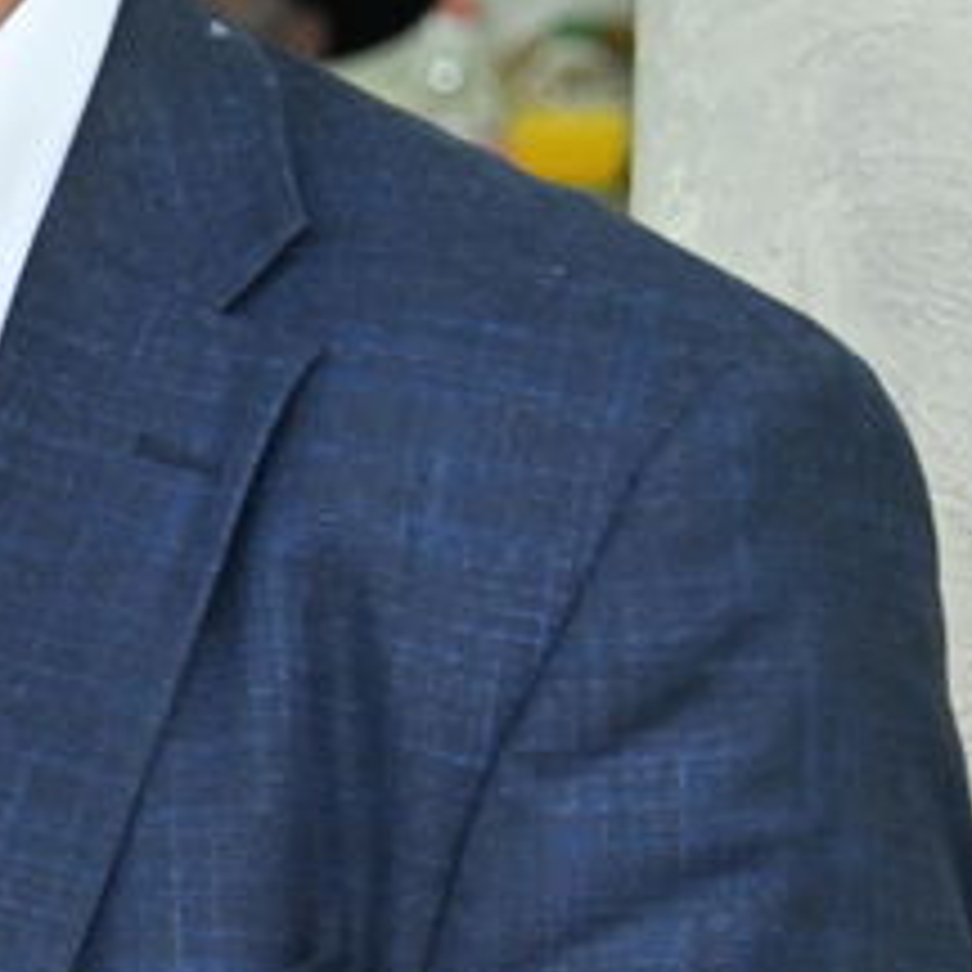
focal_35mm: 264
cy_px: 979
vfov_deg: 6.6
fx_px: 8387
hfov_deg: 6.2
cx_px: -1858
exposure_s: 1/200
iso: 1250
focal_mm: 48
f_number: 4
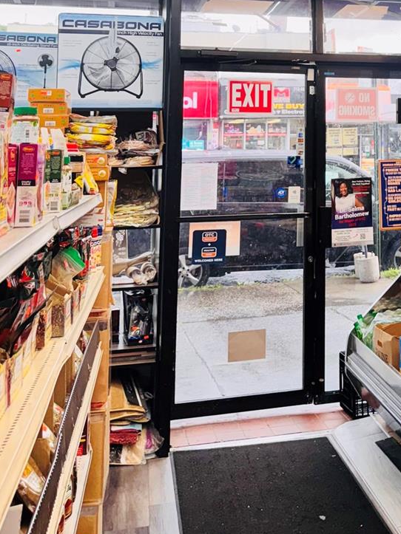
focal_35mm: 51
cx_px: 379
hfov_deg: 27.3
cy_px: 58
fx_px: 788
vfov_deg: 35.4
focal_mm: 6.76
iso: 80
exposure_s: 1/227
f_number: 1.78
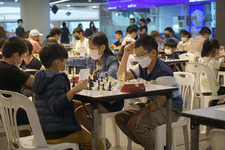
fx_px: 438
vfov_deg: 19.5
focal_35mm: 70
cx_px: 112
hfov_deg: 28.8
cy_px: 75
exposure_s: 1/60
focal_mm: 70
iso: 1600
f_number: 4
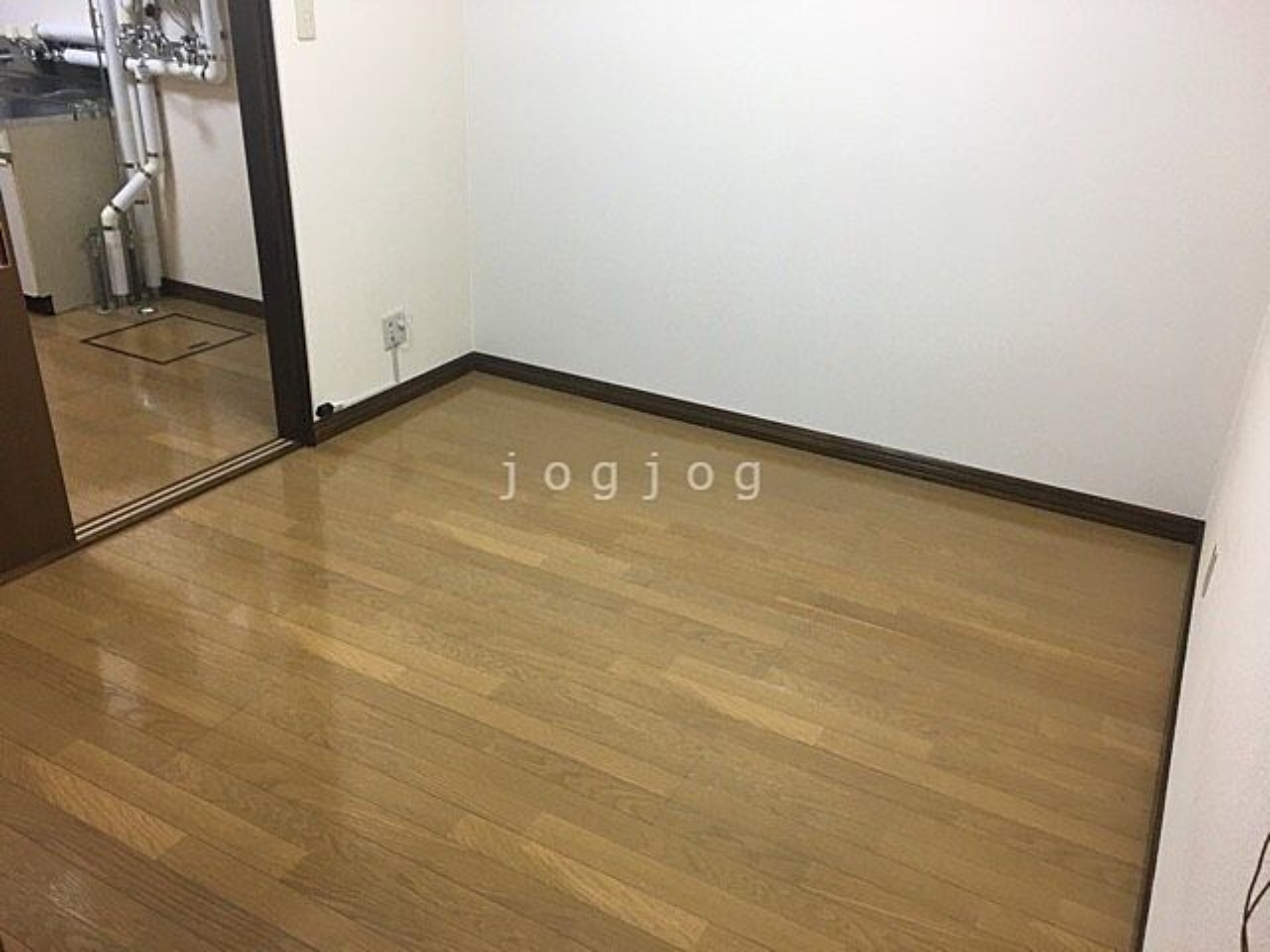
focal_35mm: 29
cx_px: 635
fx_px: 1064
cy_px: 476
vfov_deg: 48.2
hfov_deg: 61.7
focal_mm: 4.15
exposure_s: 1/30
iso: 80
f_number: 2.2
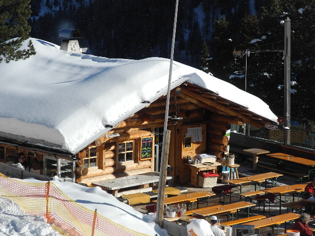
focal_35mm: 173
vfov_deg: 8.6
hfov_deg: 11.4
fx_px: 1574
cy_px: 118
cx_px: 158
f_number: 5.6
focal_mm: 37
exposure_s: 1/800
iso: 100
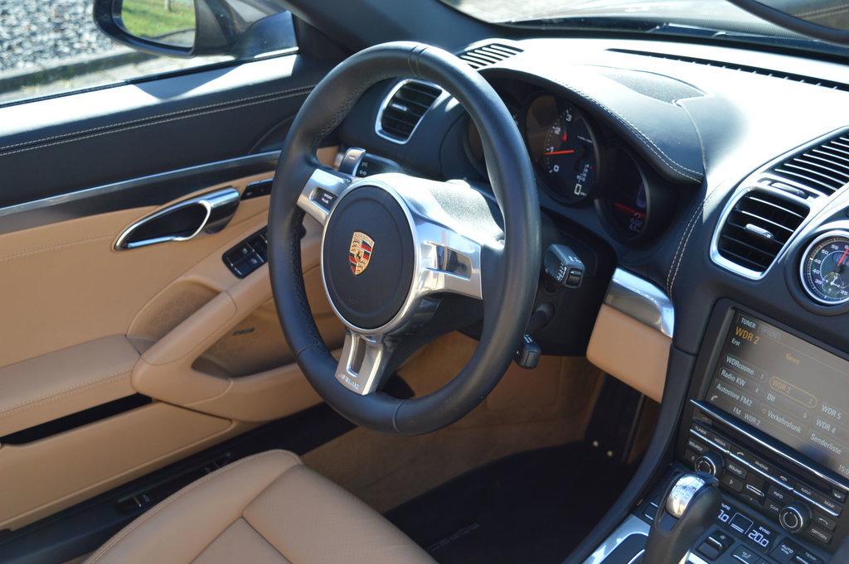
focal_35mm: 45
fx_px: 1060
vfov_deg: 29.8
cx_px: 424
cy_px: 282
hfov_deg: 43.6
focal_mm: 30
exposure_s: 1/125
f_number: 5.6
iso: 140
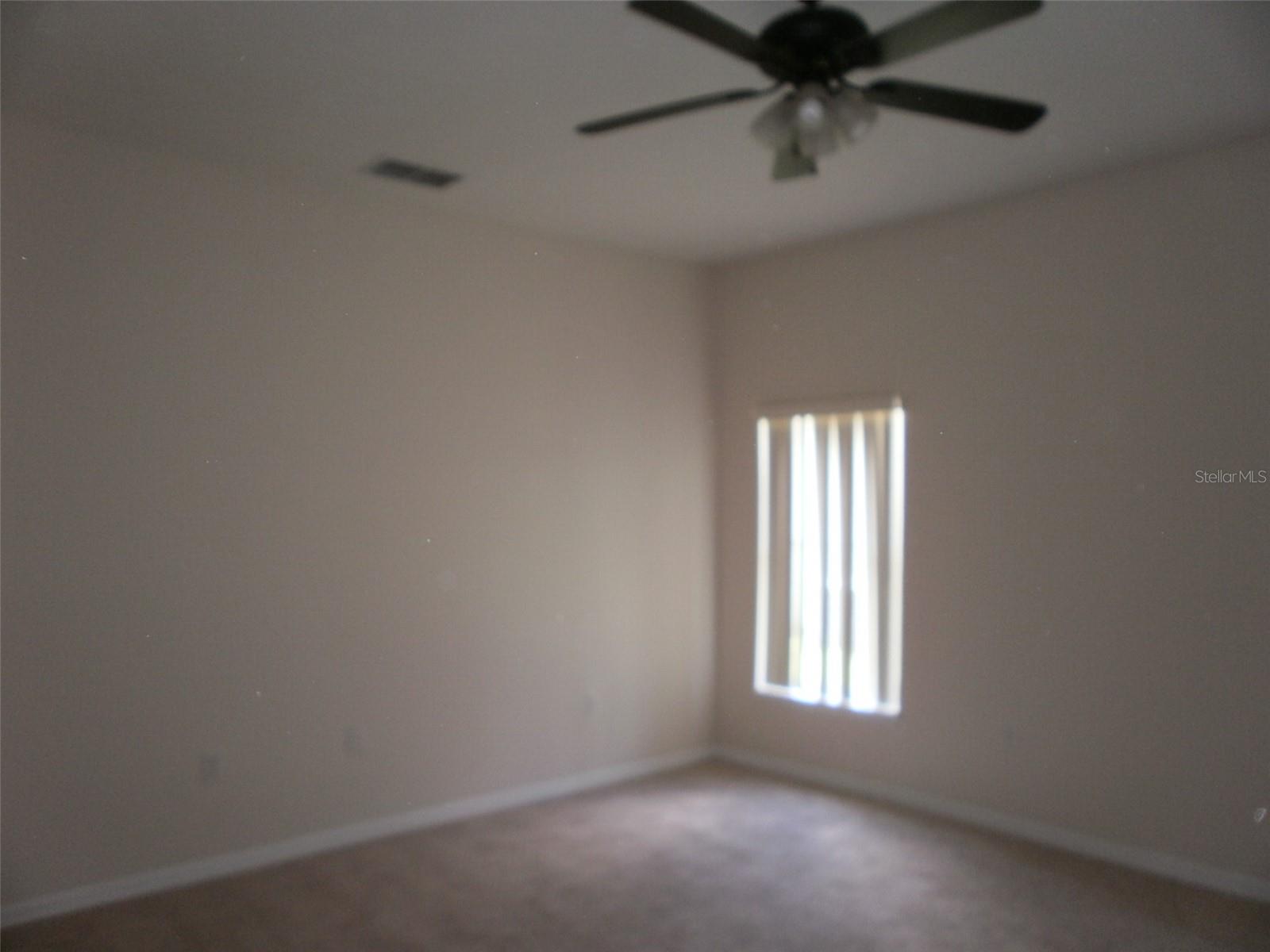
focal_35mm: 26
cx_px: 635
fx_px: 954
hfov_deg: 67.3
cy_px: 476
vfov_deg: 53.1
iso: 125
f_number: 2.6
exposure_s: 1/25
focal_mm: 4.65
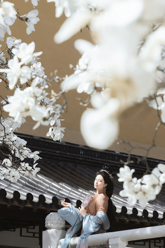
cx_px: 95
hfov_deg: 9.7
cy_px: 138
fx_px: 977
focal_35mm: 142
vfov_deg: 14.5
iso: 100
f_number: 7.1
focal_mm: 115
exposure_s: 1/200
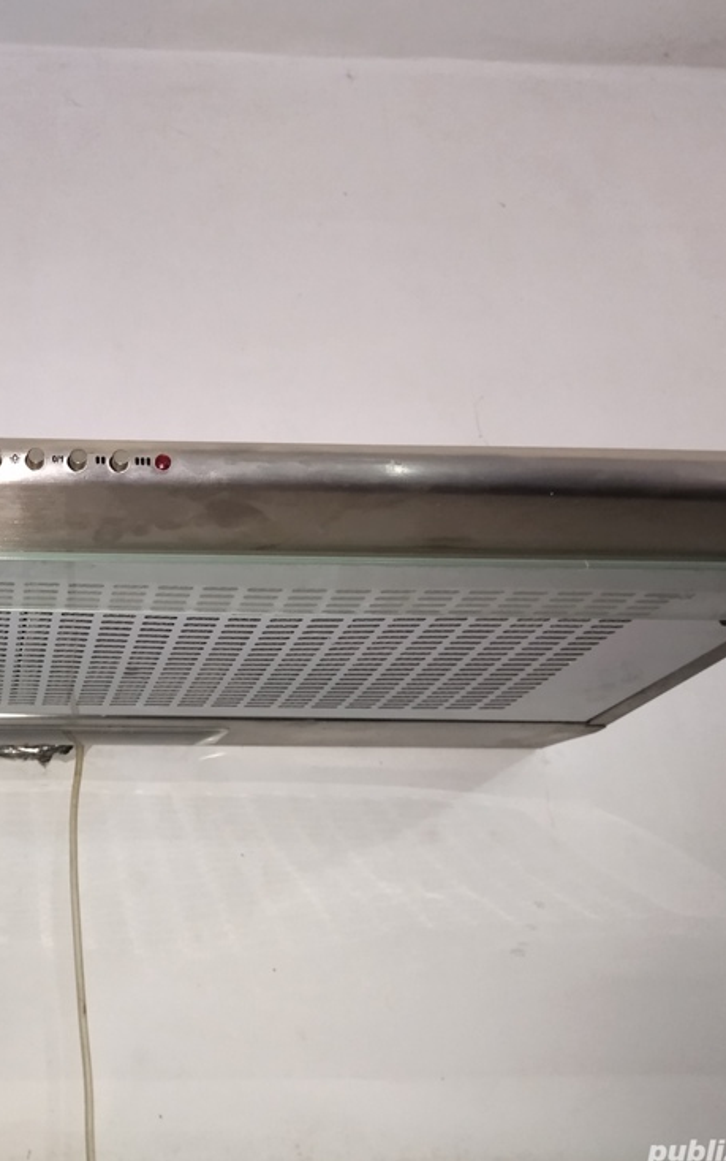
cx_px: 22
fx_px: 1234
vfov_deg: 50.4
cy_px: 580
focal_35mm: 39
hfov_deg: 30.7
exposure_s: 1/25
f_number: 1.79
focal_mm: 4.74
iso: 750
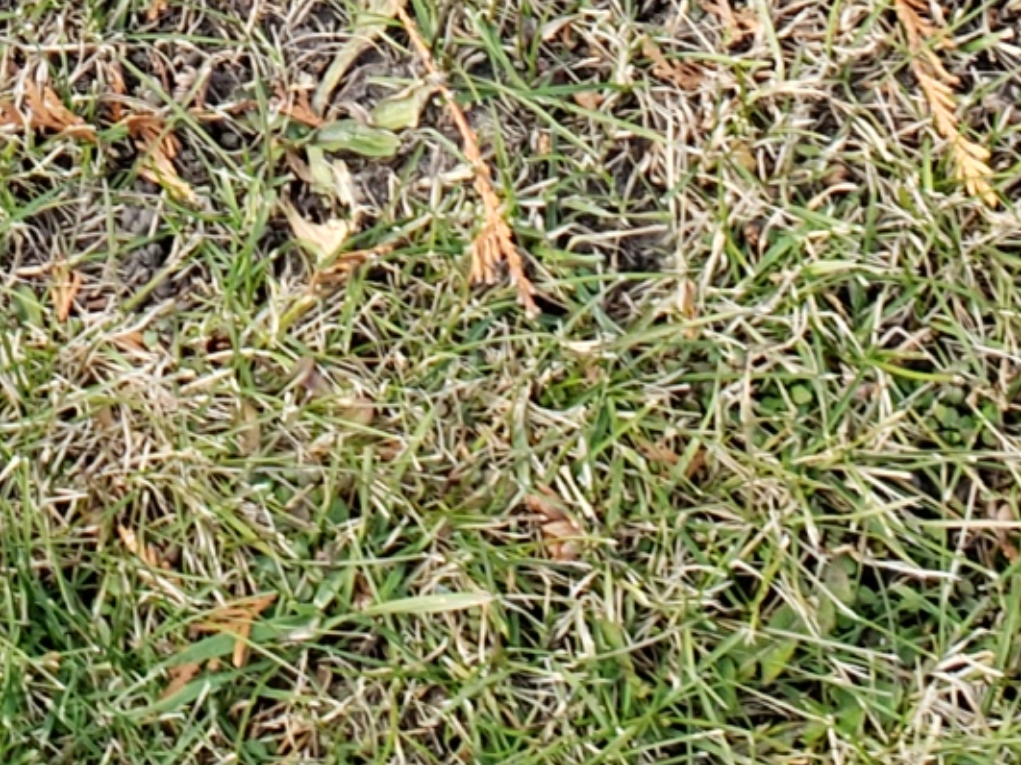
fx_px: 4158
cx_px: -336
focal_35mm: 141
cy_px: -1188
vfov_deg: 9.2
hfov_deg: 13.5
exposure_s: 1/134
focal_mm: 4.3
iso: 50
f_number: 2.4
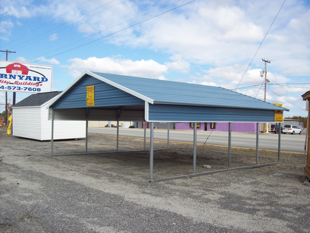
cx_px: 155
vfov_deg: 39.6
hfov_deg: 51.4
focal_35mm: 36
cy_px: 116
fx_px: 322
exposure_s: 1/418
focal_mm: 6
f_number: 4.8
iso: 80
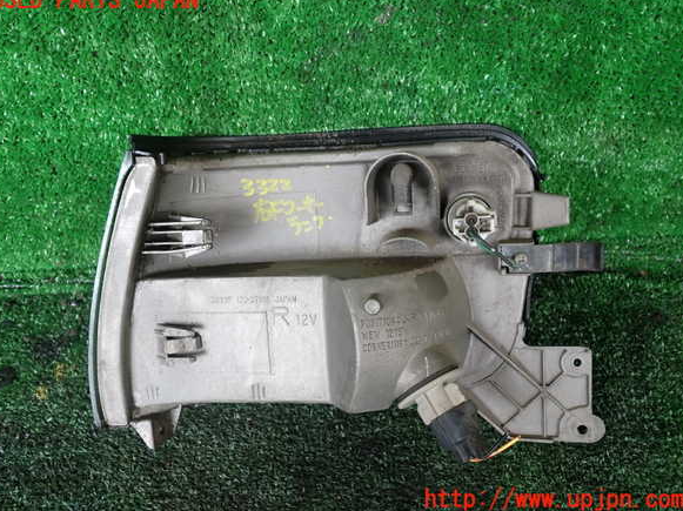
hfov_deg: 58.4
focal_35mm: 31
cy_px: 250
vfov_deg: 45.4
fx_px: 611
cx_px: 337
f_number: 2.3
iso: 160
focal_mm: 5.4
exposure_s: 1/60
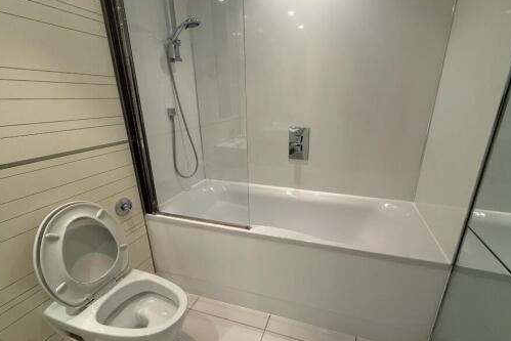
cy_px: 181
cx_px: 275
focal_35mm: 17
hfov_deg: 93.1
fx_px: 241
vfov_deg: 70.4
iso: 320
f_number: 2.2
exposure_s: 1/100
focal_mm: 2.22
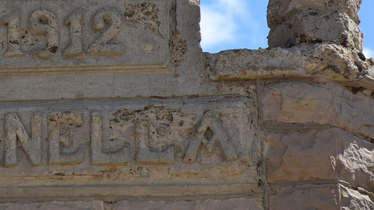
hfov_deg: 5.4
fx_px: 3987
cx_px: 39
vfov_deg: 3.0
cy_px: 17
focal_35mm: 402
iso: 320
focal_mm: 140
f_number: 8
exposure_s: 1/1000
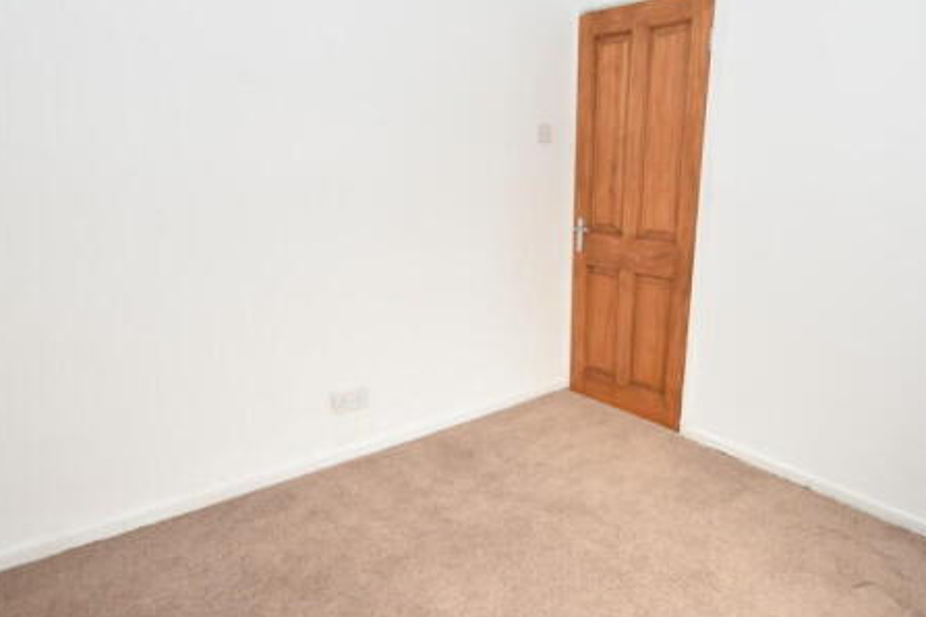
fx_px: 566
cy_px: 330
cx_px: 569
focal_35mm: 22
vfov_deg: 57.2
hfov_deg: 77.4
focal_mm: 10
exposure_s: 1/125
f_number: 5.6
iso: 800
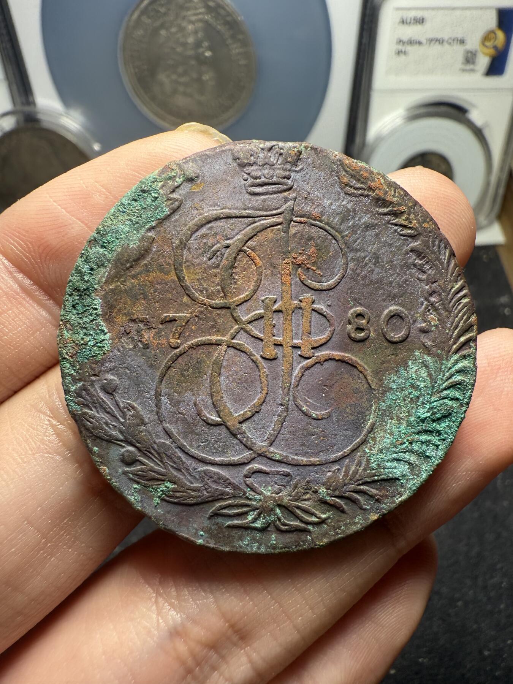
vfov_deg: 71.6
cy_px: 342
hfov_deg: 56.8
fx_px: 474
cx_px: 256
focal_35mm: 24
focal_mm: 2.22
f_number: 2.2
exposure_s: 1/99
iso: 80
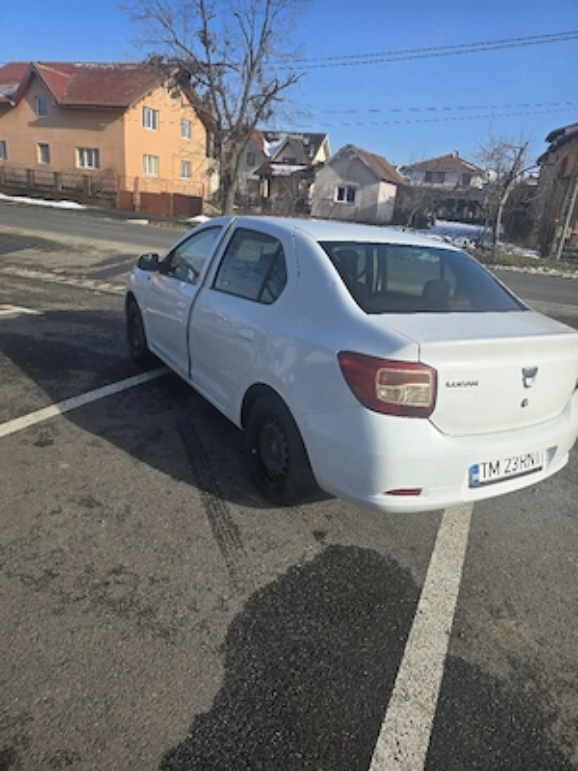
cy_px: 386
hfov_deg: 58.9
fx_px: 512
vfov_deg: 73.9
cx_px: 289
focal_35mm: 23
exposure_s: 1/769
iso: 12
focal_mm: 6.3
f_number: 1.7
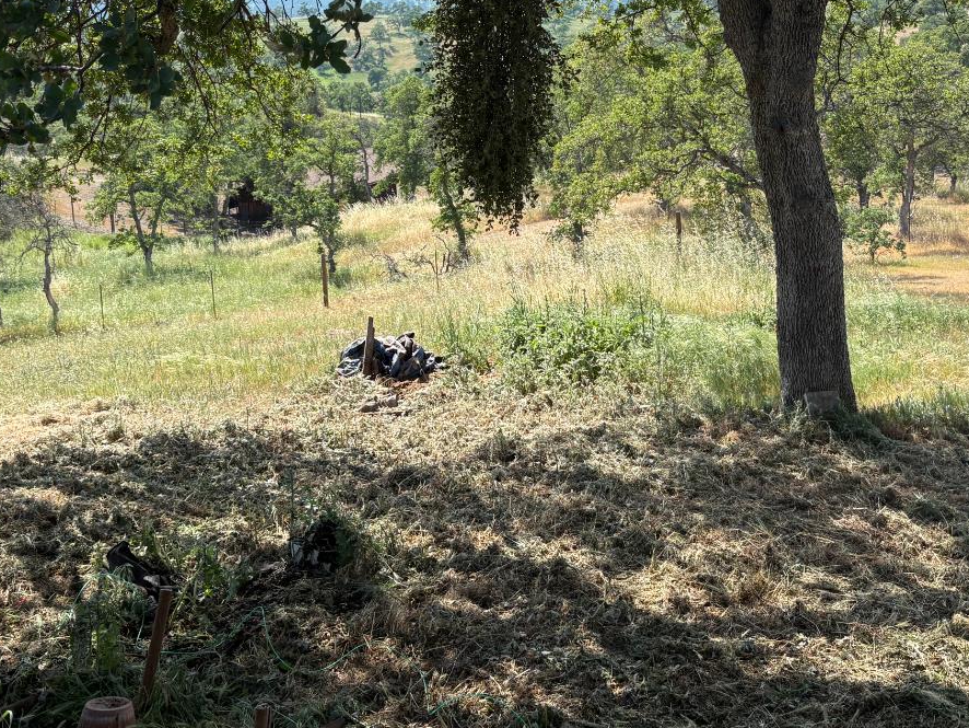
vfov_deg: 32.1
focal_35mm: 44
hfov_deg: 42.9
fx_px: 1232
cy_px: 153
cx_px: 474
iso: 50
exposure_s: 1/1420
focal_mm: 5.96
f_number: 1.6
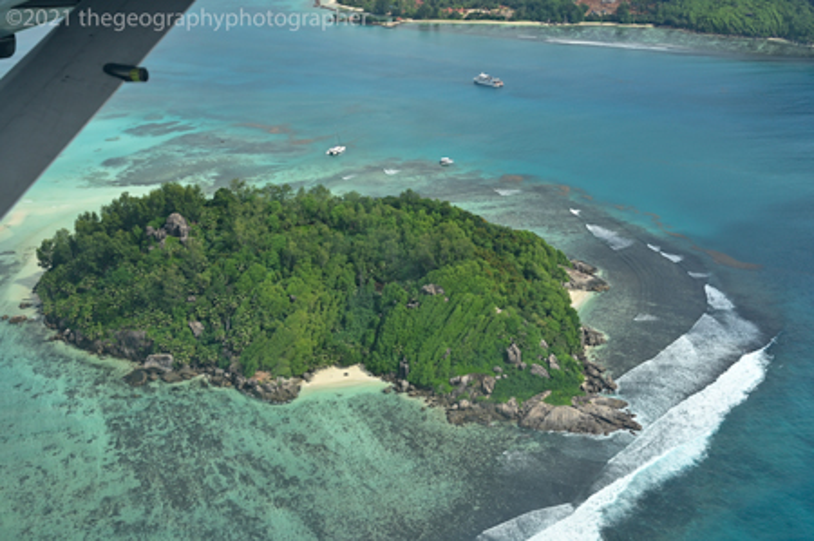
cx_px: 407
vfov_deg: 31.1
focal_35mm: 43
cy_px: 270
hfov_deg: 45.5
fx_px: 971
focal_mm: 43
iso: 400
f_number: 11
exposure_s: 1/320
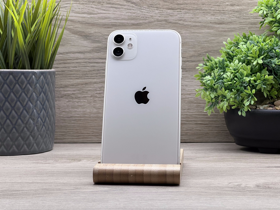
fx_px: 623
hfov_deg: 25.3
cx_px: 140
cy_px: 105
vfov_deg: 19.1
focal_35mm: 77
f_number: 2.8
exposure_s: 1/100
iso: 64
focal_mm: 9
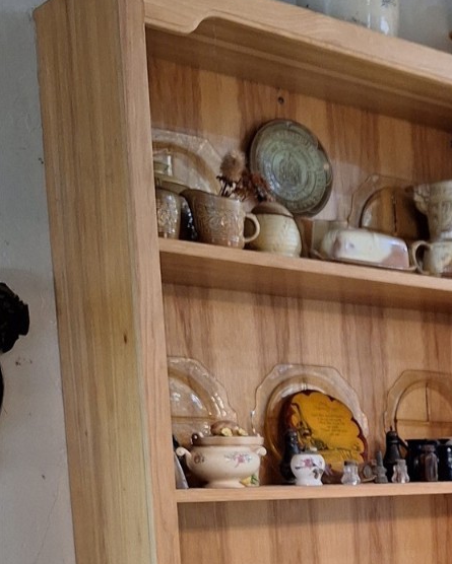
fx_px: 1036
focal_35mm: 62
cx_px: 583
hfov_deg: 22.2
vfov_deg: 28.0
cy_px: 606
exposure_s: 1/30
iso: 250
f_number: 1.8
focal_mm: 5.54
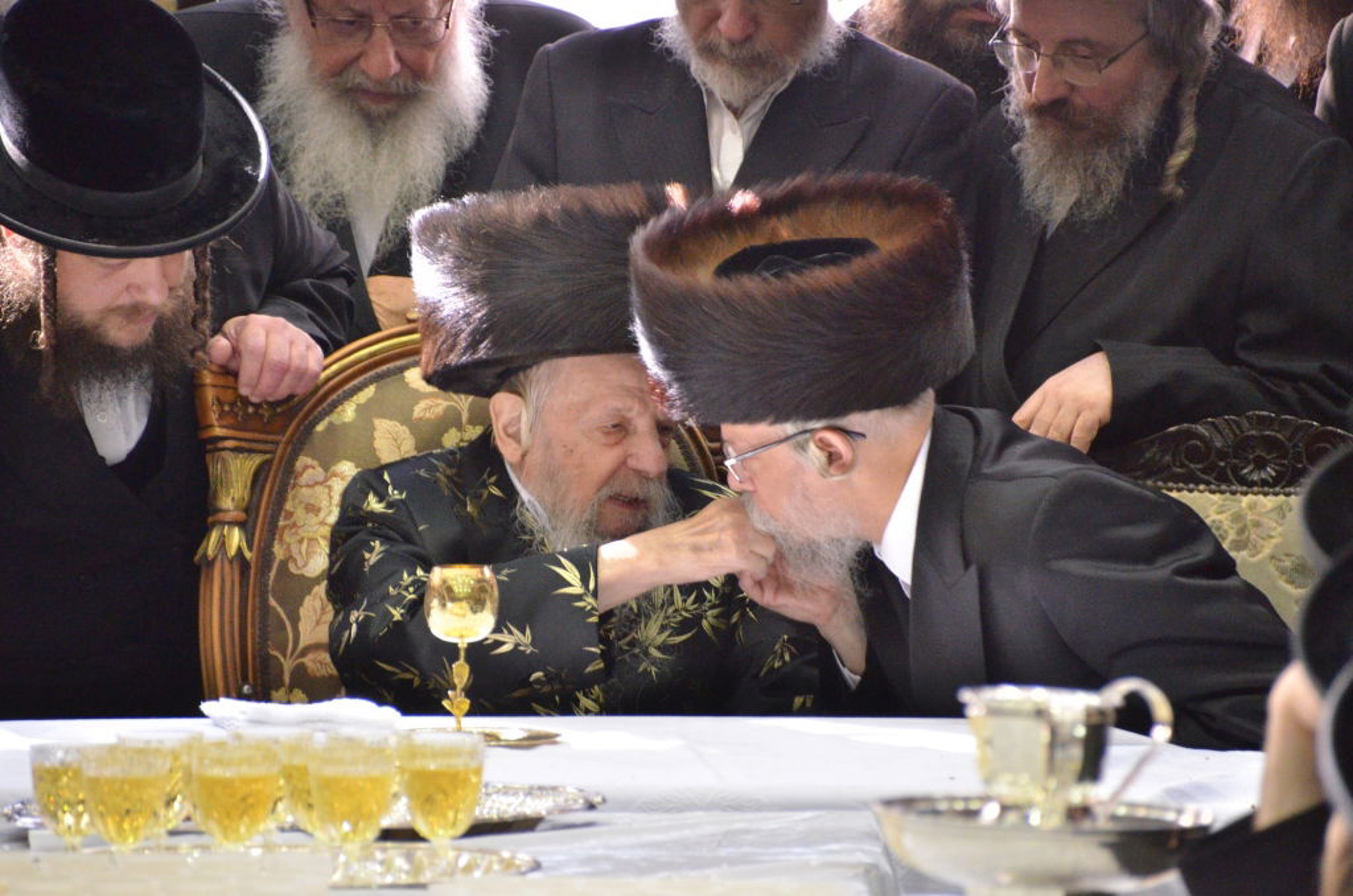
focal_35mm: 390
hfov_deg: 5.3
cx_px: 676
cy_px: 448
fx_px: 14626
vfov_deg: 3.5
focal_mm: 260
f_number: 5.6
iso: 3200
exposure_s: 1/125
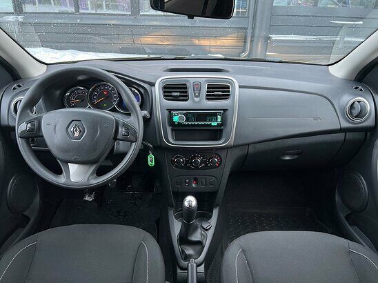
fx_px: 284
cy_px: 142
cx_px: 189
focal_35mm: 26
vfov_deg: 53.0
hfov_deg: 67.3
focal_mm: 5.7
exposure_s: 1/121
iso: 125
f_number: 1.5
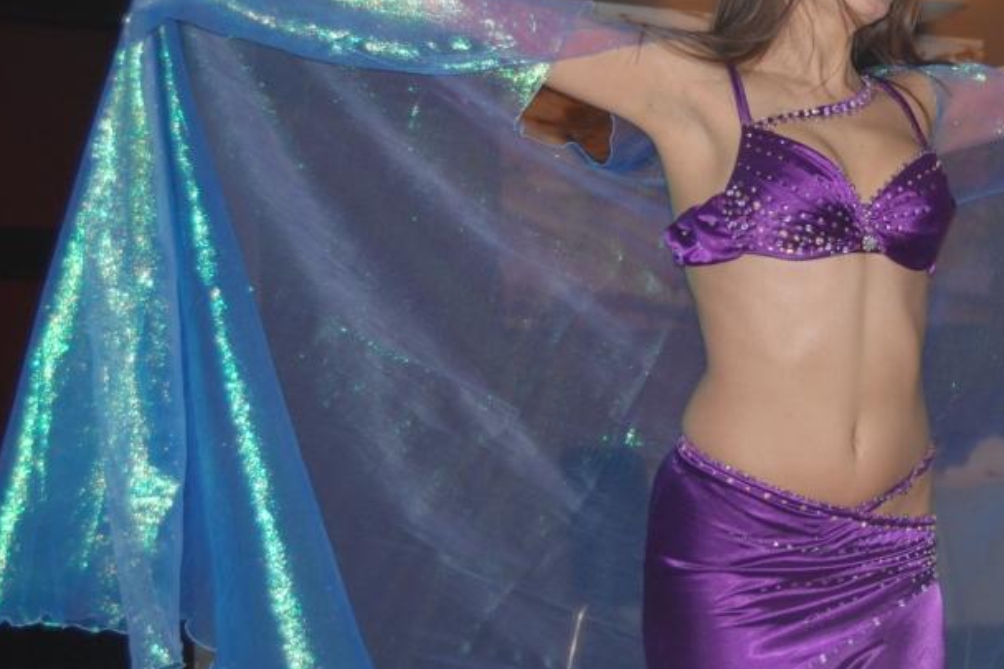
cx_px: 831
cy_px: 283
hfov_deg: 20.0
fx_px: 2816
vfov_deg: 13.5
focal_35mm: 101
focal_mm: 40
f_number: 5
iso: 400
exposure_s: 1/60
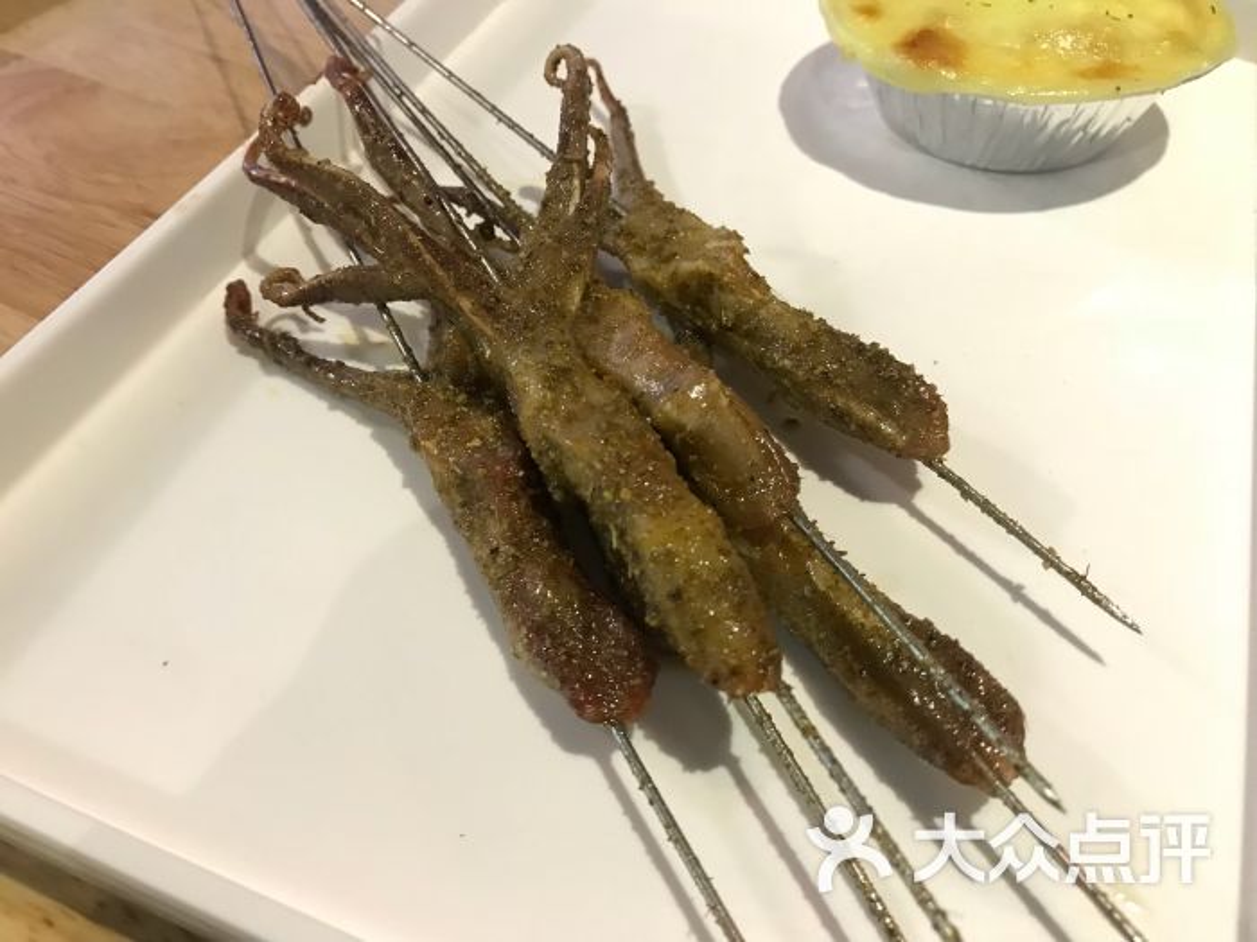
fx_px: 1017
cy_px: 471
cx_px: 628
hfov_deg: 63.4
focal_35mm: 28
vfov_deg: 49.7
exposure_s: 1/17
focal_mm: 3.99
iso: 100
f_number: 1.8
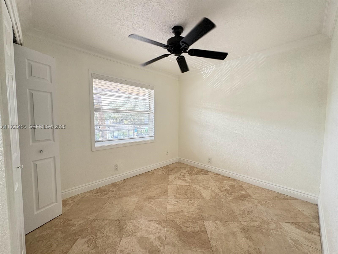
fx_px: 137
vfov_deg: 85.7
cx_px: 169
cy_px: 127
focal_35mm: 14
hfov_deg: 102.1
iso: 125
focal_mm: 2.22
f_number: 2.2
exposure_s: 1/99
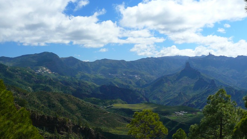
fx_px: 282
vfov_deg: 27.7
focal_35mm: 43
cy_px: 81
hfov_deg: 47.4
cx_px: 122
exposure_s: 1/200
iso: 100
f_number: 5
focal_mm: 7.4
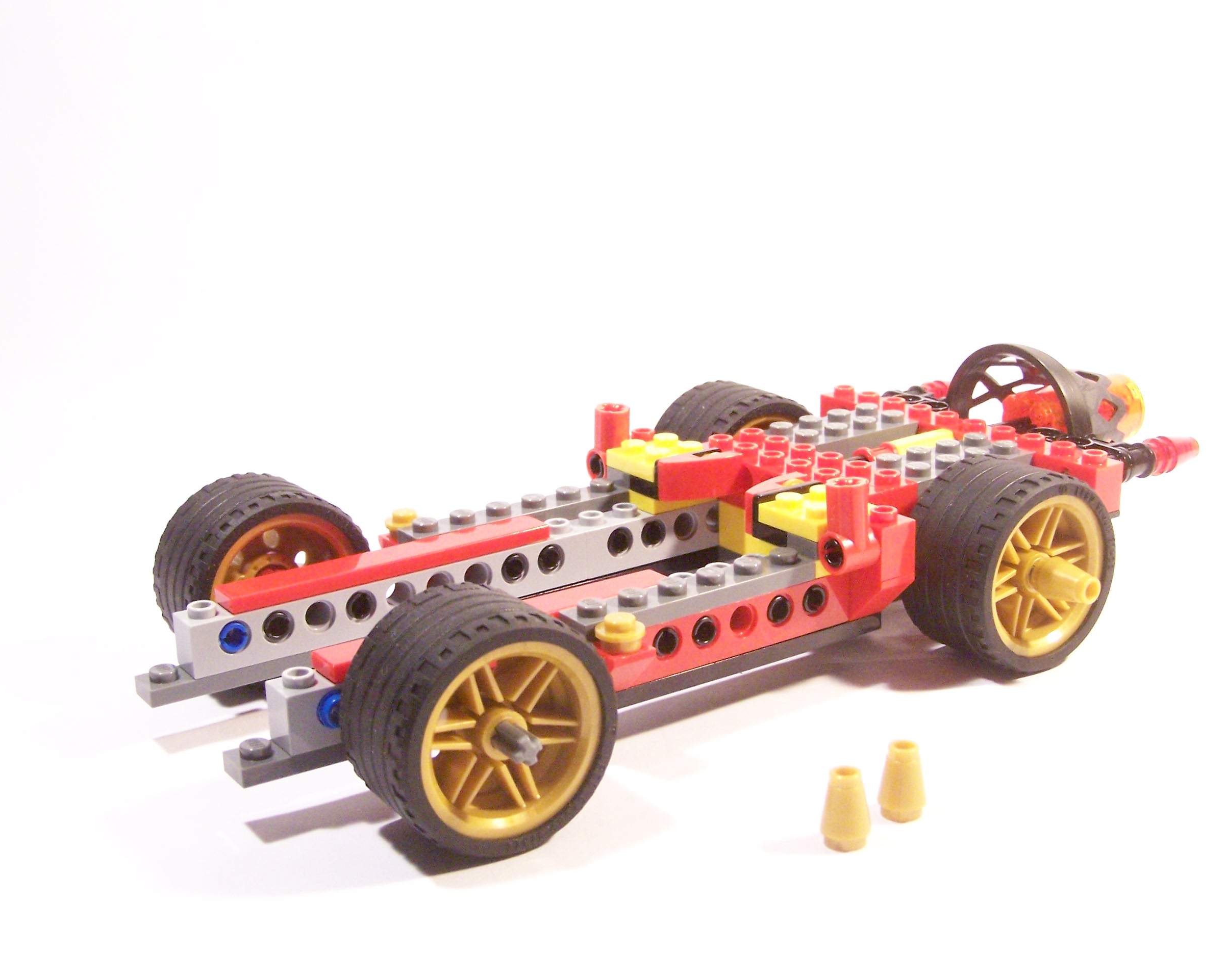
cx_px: 647
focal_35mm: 45
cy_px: 492
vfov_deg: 33.4
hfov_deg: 41.1
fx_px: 1633
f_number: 3.6
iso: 400
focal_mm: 7.1
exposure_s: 1/30
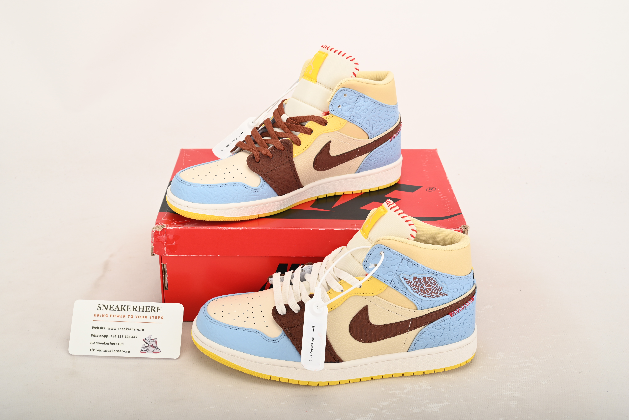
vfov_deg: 29.9
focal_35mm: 45
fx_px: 787
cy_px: 210
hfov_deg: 43.6
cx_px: 314
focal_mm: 45
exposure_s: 1/200
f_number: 11
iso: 100
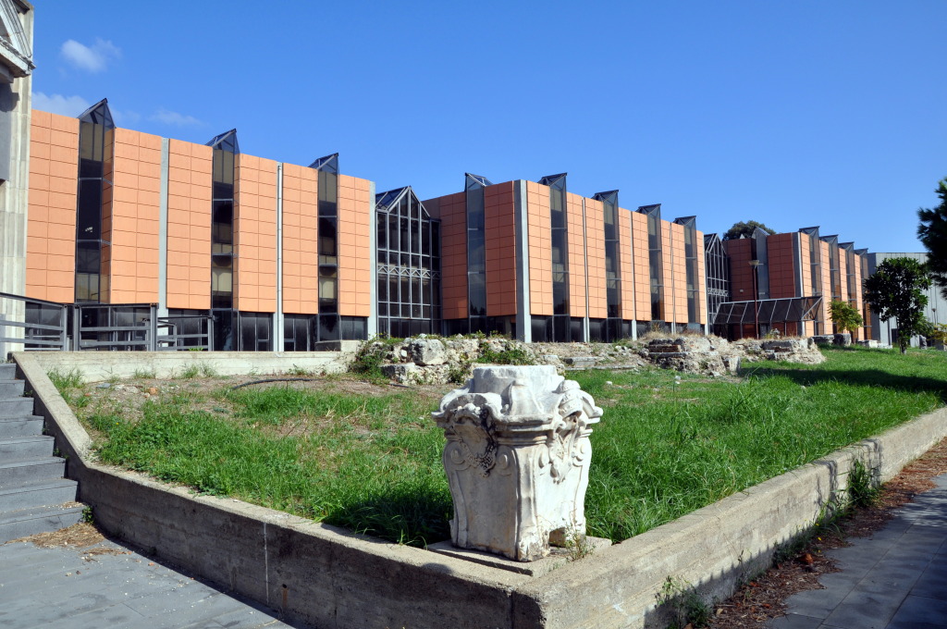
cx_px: 474
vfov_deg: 47.8
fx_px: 709
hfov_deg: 67.4
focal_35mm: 27
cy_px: 314
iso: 200
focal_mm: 18
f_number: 10
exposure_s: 1/400
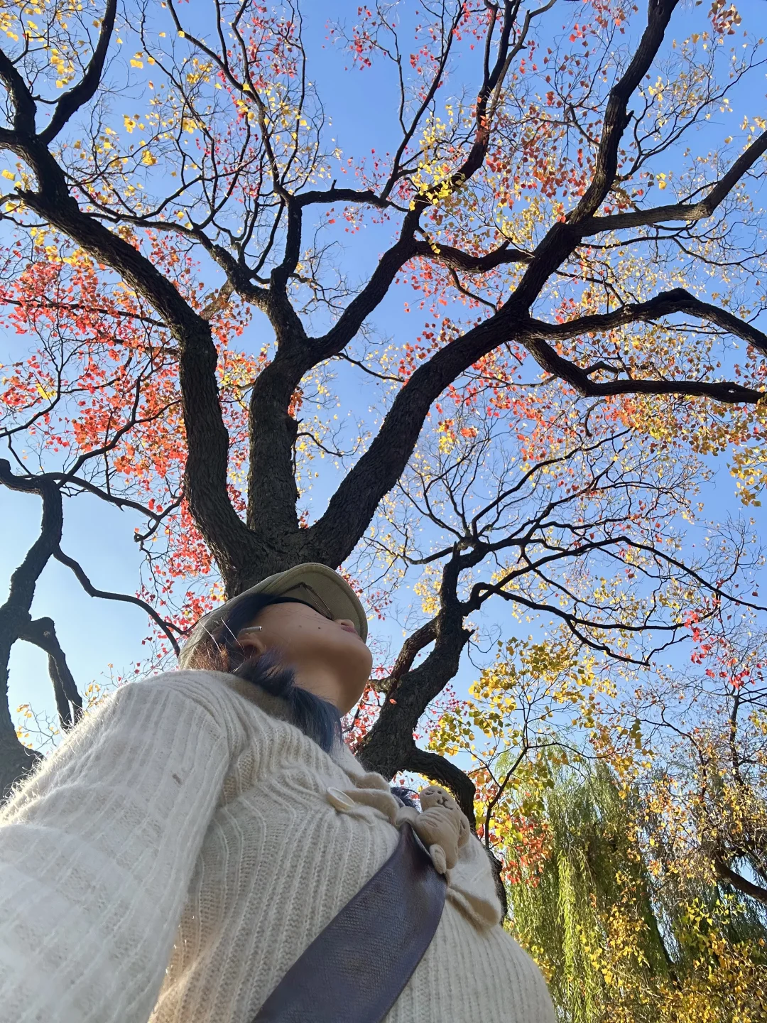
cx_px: 384
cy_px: 512
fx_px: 679
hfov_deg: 58.9
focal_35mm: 23
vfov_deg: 73.9
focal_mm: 2.69
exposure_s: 1/395
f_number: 1.9
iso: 25
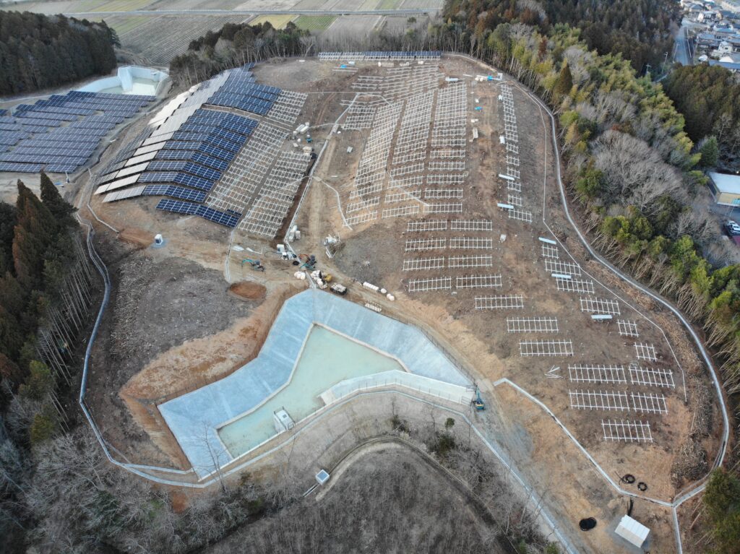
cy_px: 277
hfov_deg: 71.6
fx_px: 513
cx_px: 370
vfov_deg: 56.8
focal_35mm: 24
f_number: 2.8
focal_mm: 4.5
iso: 160
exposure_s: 1/30
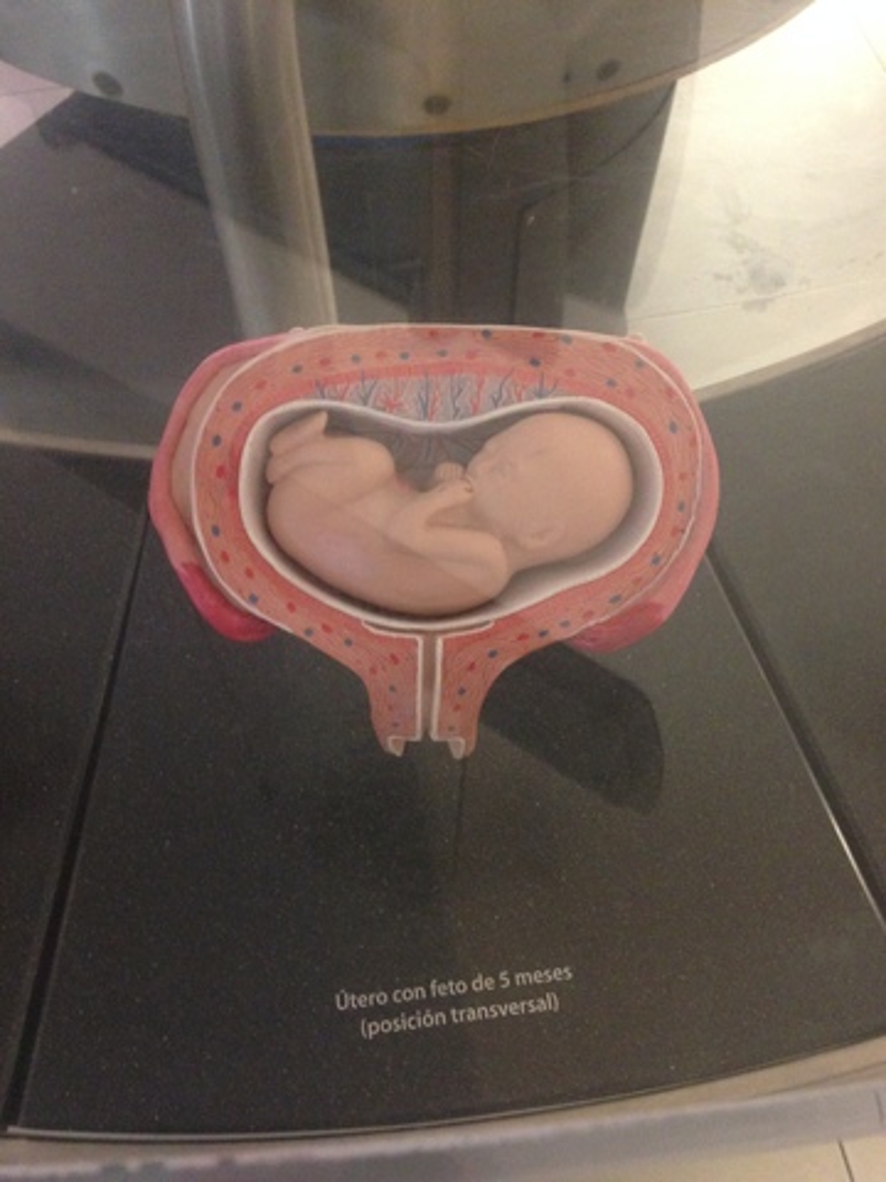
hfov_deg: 42.9
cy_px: 591
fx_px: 1126
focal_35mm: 33
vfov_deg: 55.4
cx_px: 443
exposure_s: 1/15
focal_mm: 4.12
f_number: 2.4
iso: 400
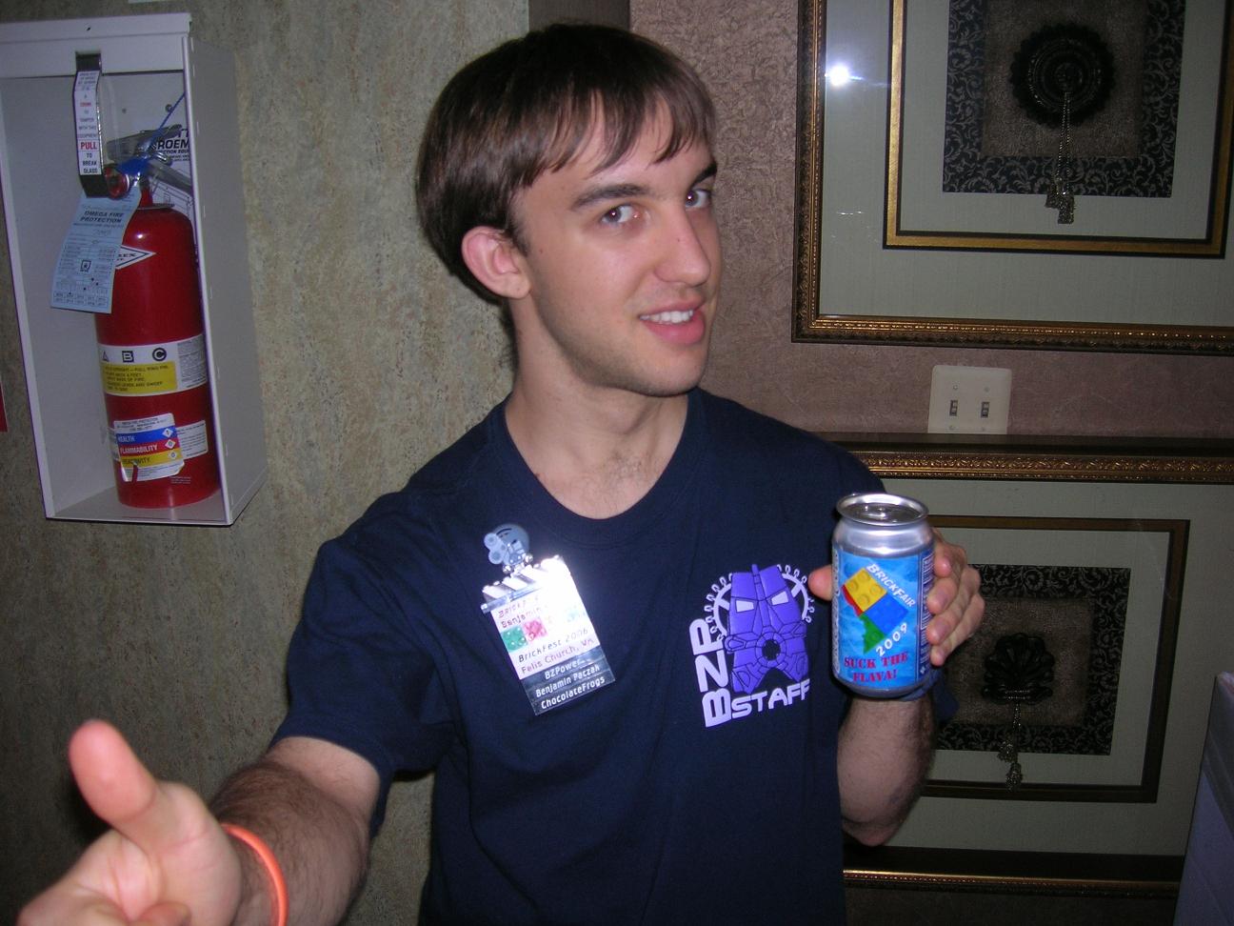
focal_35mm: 34
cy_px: 463
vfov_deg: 41.8
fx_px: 1212
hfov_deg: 54.0
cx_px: 617
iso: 50
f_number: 2.9
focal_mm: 5.7
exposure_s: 1/60.1
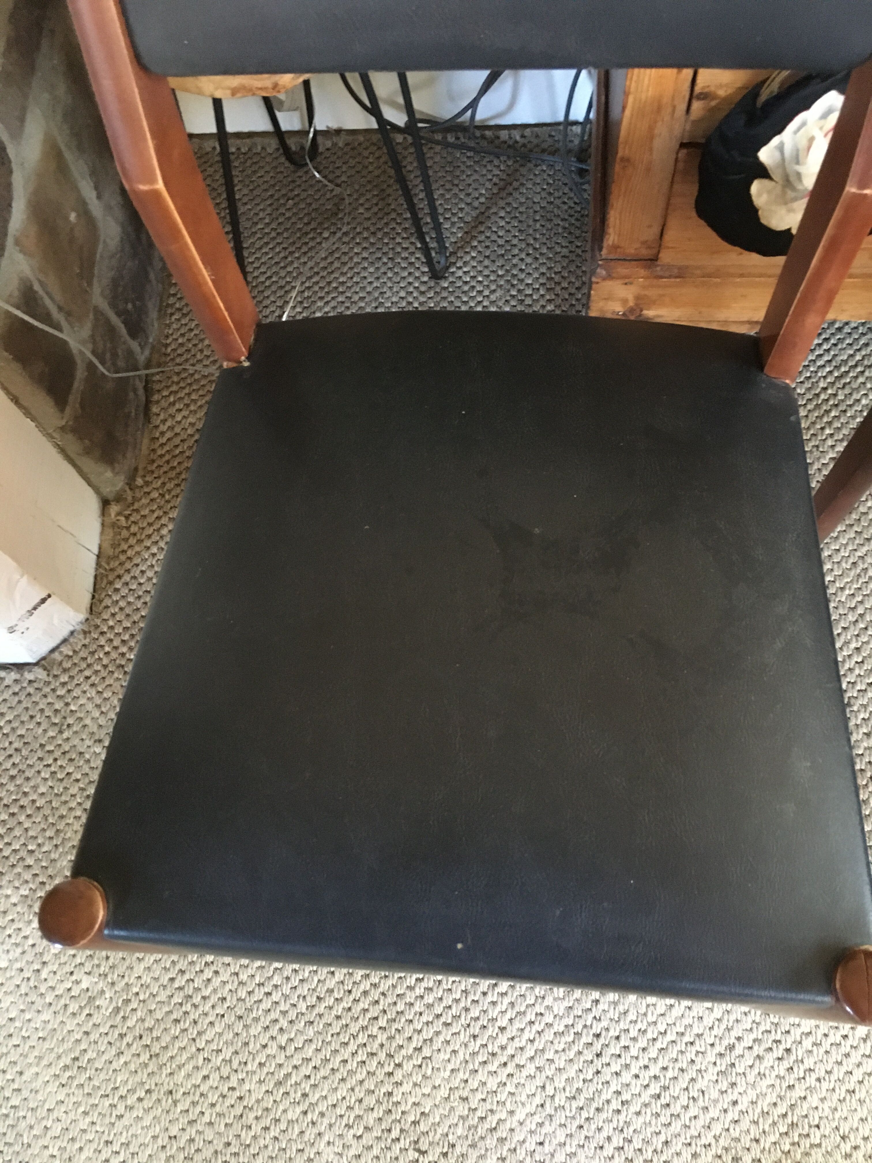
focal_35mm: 29
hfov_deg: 48.2
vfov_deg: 61.7
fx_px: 974
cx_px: 436
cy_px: 582
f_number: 2.2
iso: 320
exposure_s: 1/17
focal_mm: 4.15
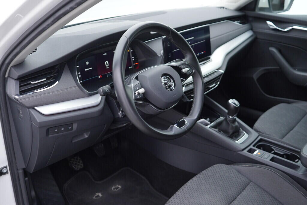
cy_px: 102
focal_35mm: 36
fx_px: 307
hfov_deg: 53.1
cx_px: 154
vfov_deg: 36.9
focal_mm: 24
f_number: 2.8
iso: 160
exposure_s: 1/40
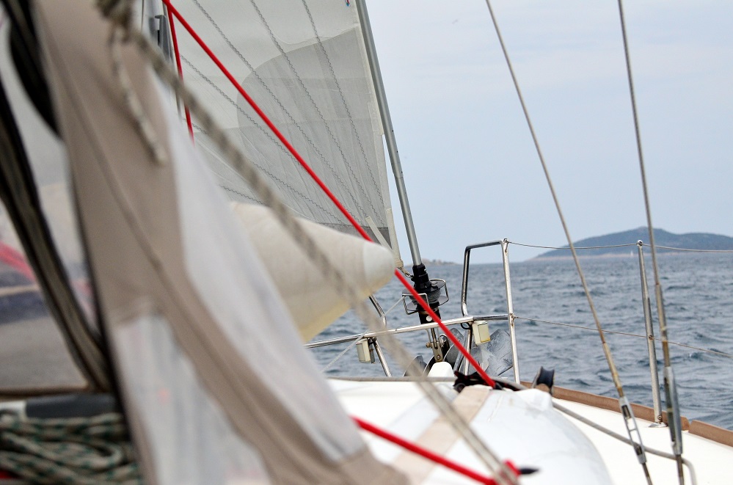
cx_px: 366
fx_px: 2133
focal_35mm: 105
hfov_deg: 19.5
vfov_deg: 13.0
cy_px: 242
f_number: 5.6
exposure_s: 1/8000
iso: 1250
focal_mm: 70
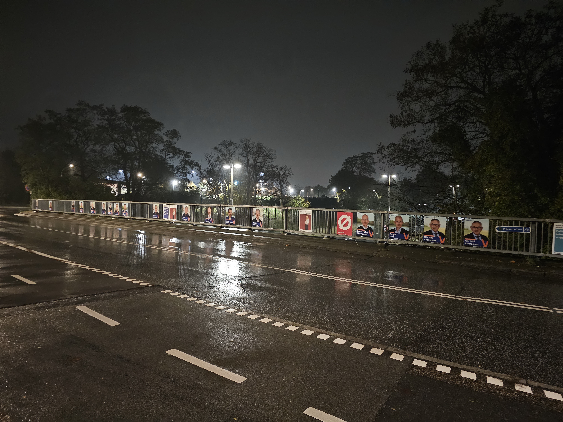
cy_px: 211
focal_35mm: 23
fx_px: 374
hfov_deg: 73.9
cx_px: 282
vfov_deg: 58.9
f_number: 1.7
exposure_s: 1/16.7
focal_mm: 6.3
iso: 1250
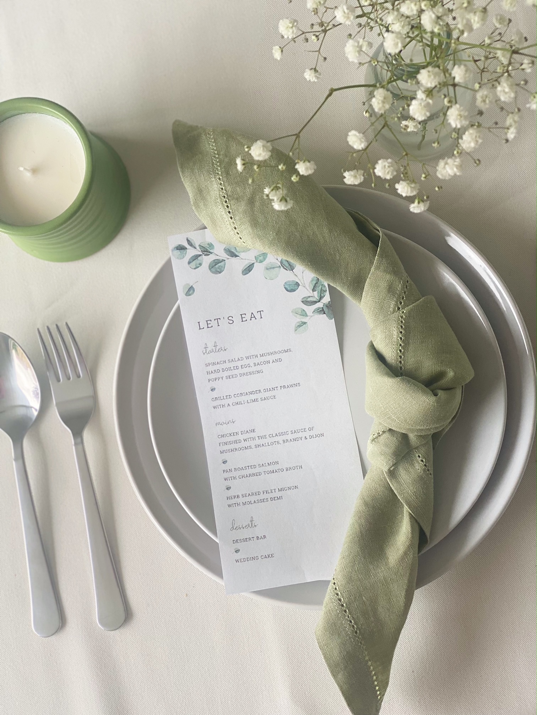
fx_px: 1076
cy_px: 358
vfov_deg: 36.8
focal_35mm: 52
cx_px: 268
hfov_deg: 28.0
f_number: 2
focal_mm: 6
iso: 64
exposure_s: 1/122
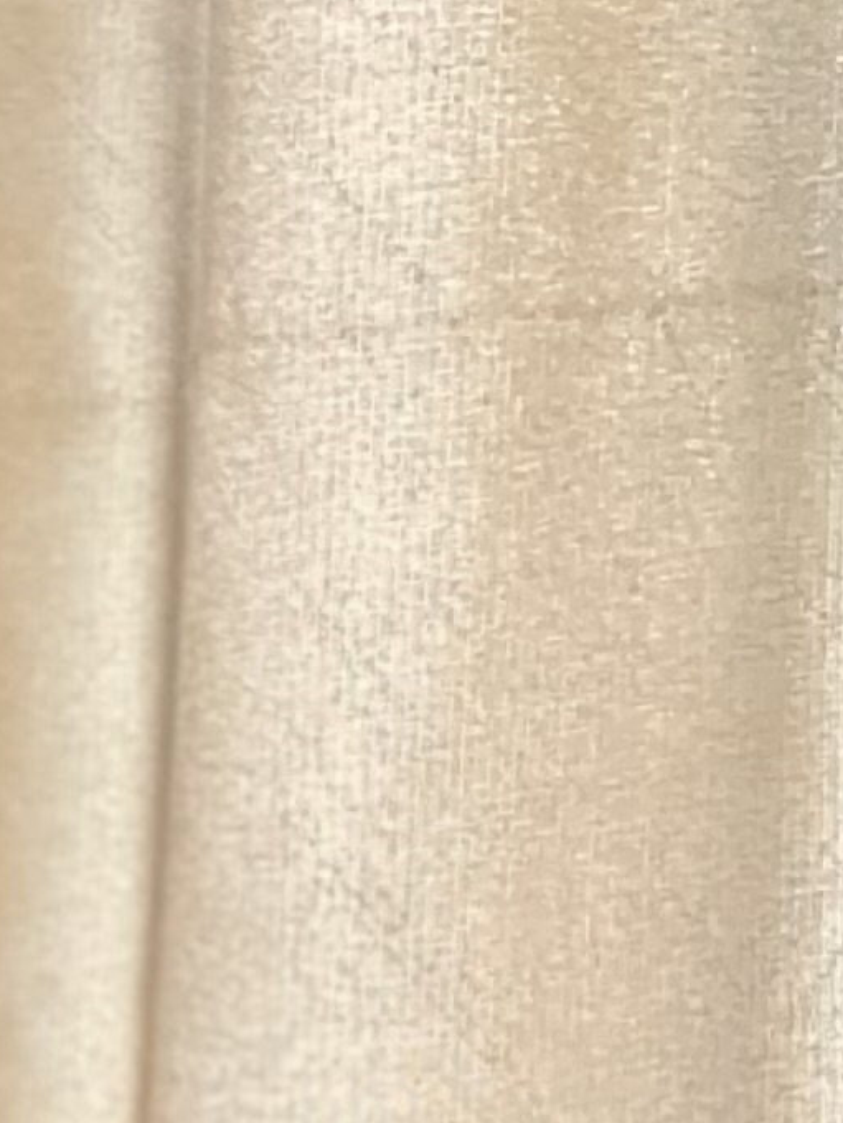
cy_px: 2025
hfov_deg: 8.9
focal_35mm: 154
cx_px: -1038
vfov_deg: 11.8
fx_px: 4999
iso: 200
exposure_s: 1/50
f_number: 1.6
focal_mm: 4.2
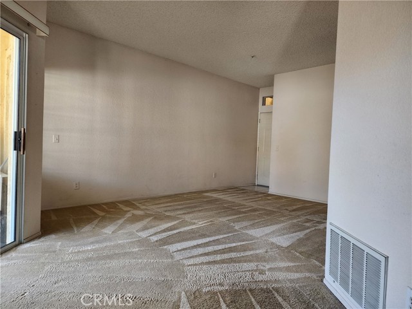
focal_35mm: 23
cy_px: 154
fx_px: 274
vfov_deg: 58.9
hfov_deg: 73.9
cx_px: 206
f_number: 1.8
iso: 200
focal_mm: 6.4
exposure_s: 1/180
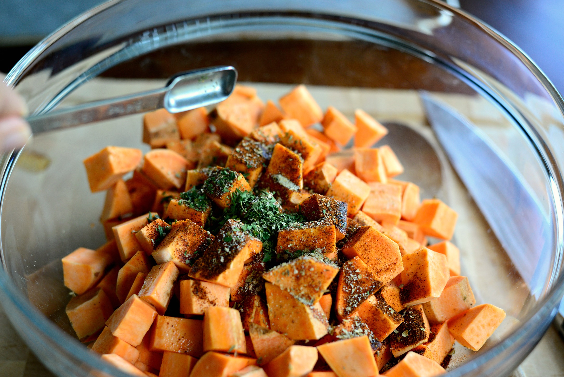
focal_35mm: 50
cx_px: 282
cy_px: 188
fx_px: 784
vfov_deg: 27.0
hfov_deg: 39.6
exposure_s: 1/100
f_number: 3.5
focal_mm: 50
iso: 640
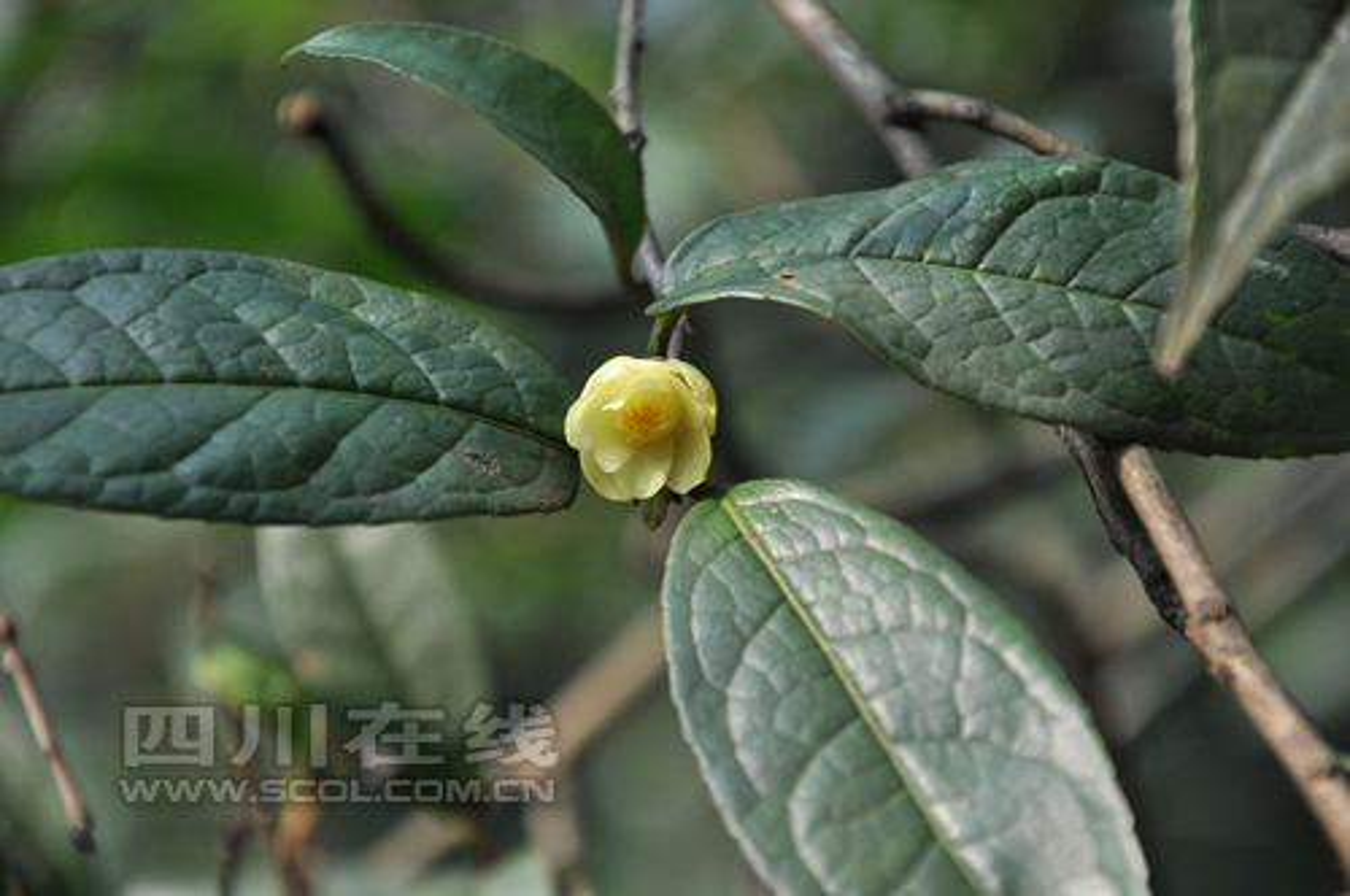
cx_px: 675
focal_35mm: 158
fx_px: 5899
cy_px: 448
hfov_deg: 13.1
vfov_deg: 8.7
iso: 200
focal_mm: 105
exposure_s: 1/320
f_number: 5.6
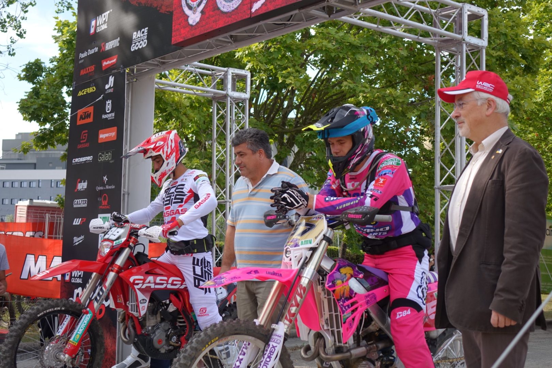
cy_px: 184
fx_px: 813
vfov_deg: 25.5
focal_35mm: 53
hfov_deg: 37.5
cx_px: 276
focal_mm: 19.37
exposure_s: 1/500
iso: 125
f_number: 2.8
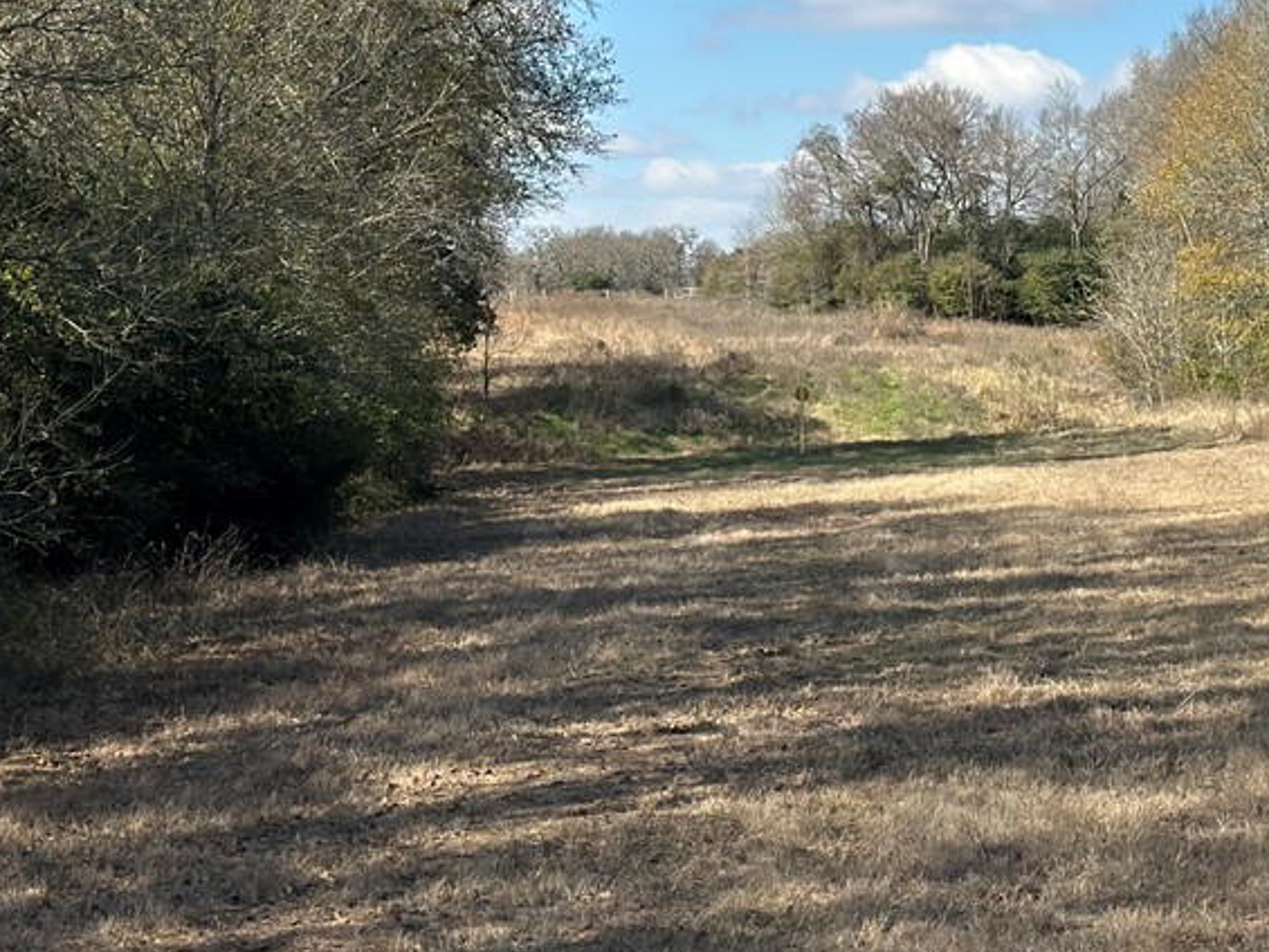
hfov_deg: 22.3
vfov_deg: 16.8
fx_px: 3190
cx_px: 907
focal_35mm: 87
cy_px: 139
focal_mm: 6.86
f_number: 1.78
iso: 100
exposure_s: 1/5263
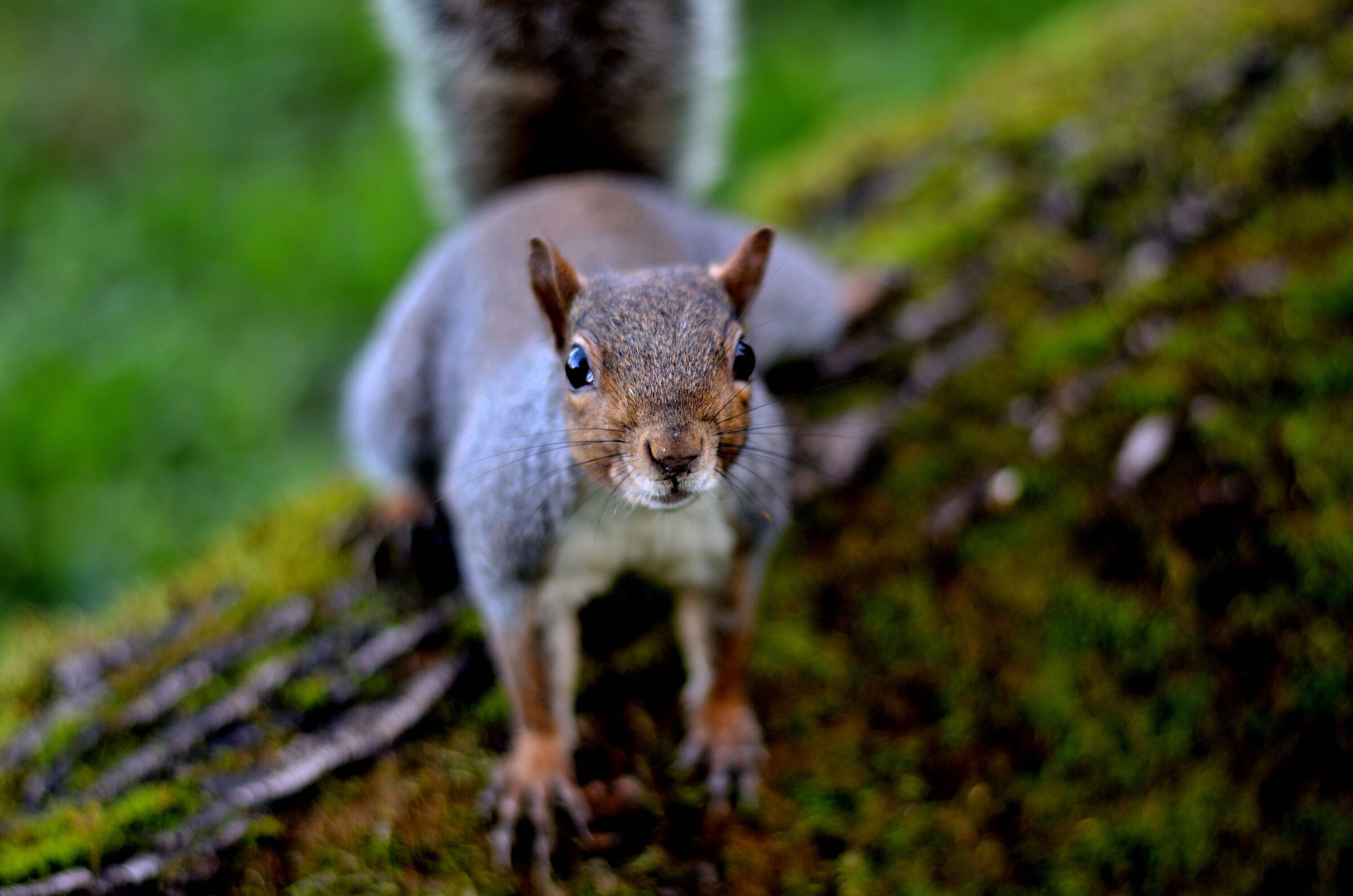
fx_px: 2813
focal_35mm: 75
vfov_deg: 18.1
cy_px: 448
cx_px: 676
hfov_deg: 27.0
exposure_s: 1/250
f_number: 1.8
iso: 140
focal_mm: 50
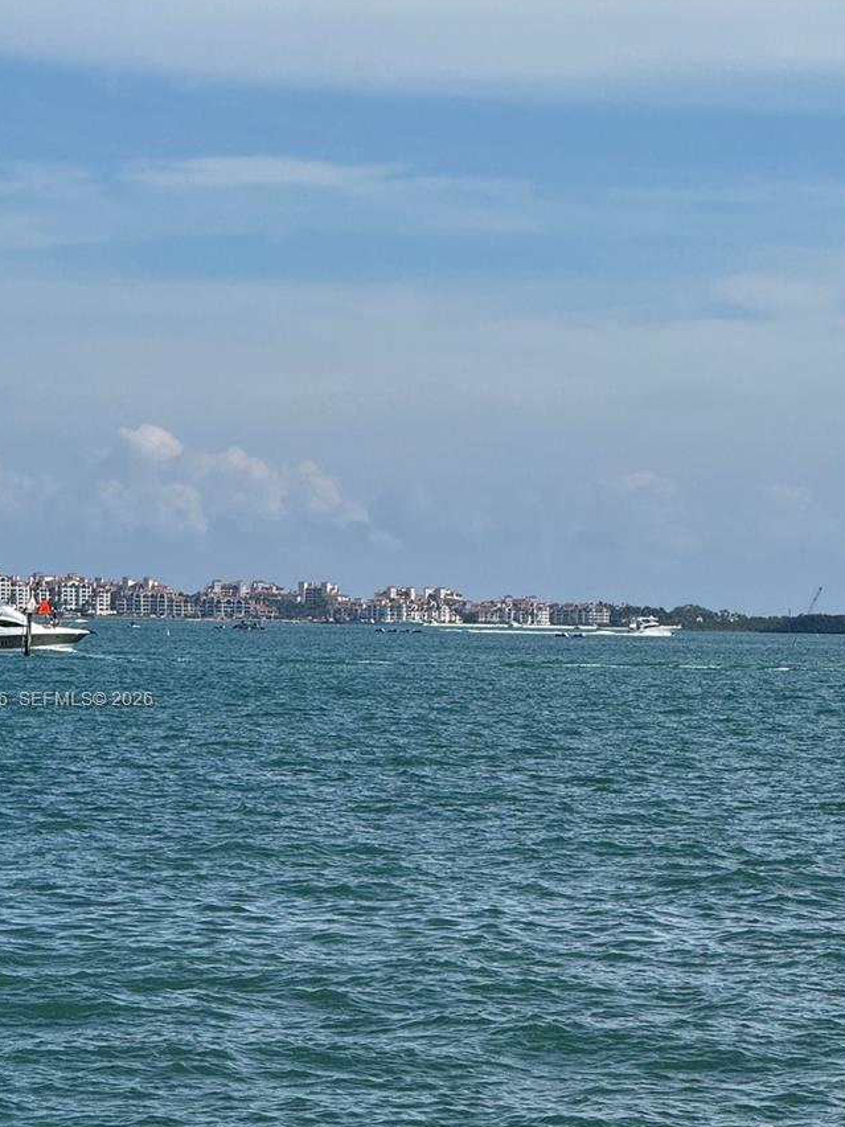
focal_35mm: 169
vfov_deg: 11.7
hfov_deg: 8.8
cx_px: 504
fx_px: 5501
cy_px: 701
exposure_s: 1/3344
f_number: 2.8
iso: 50
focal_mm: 15.66
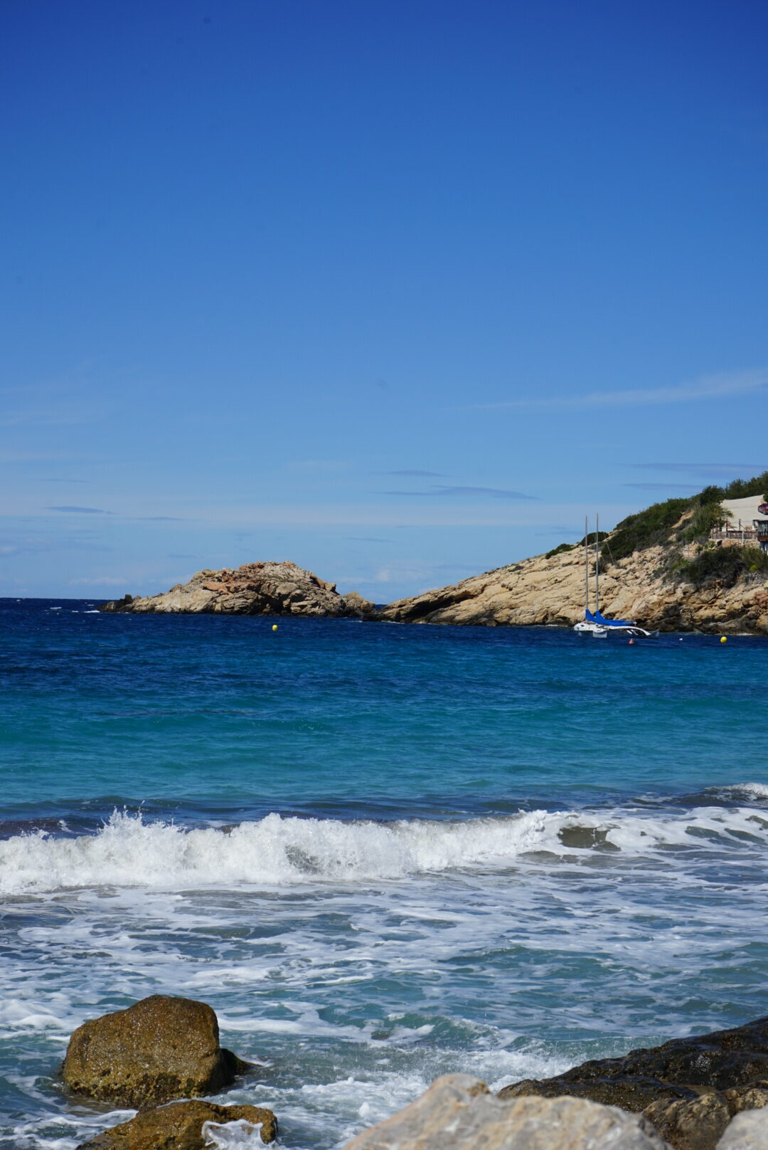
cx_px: 384
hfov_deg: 19.5
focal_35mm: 70
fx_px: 2236
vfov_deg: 28.8
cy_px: 575
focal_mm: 70
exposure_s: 1/320
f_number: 11
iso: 100
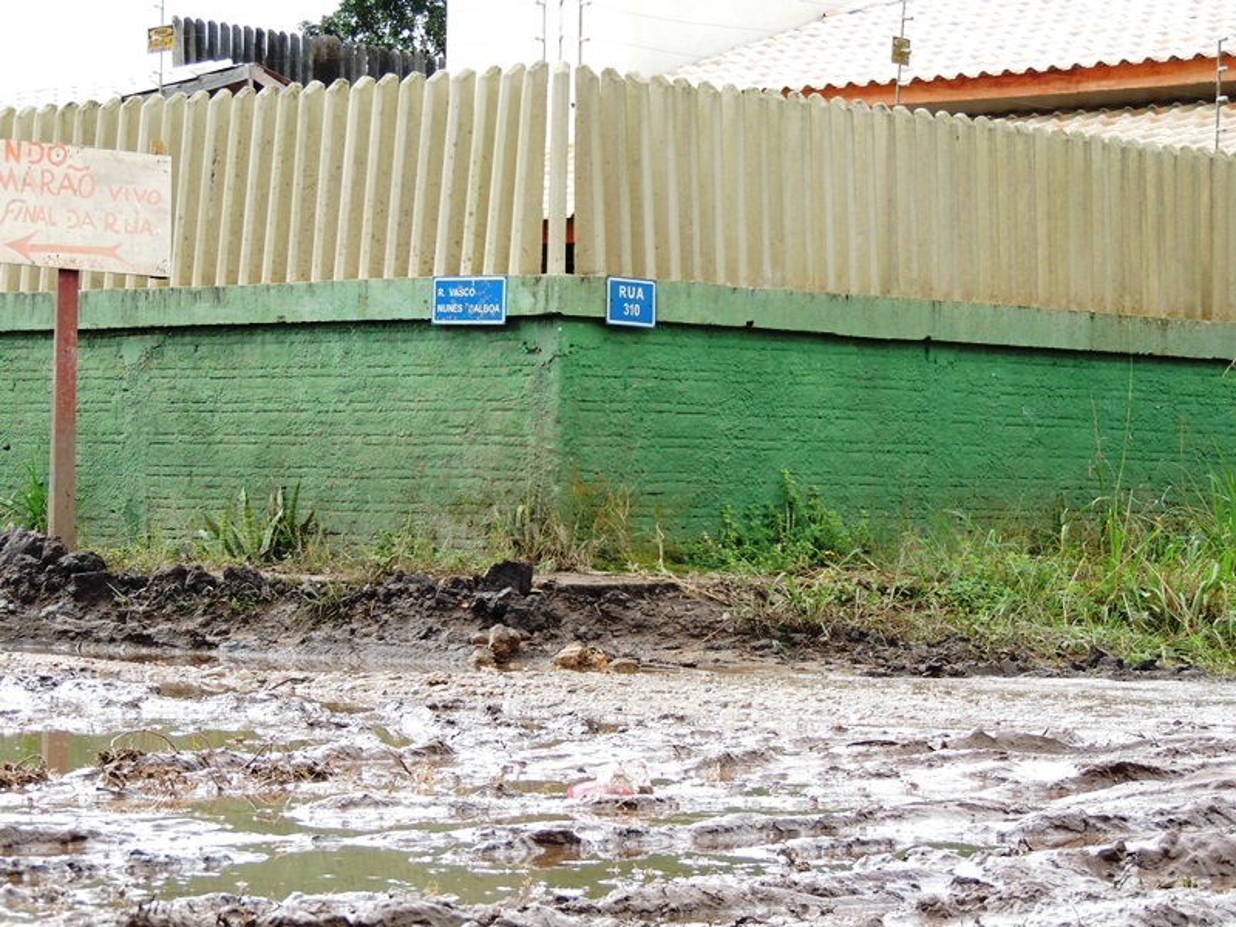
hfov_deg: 18.7
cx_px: 618
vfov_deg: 14.1
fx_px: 3749
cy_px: 464
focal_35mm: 105
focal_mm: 18.7
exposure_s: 1/200
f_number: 4.2
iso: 100
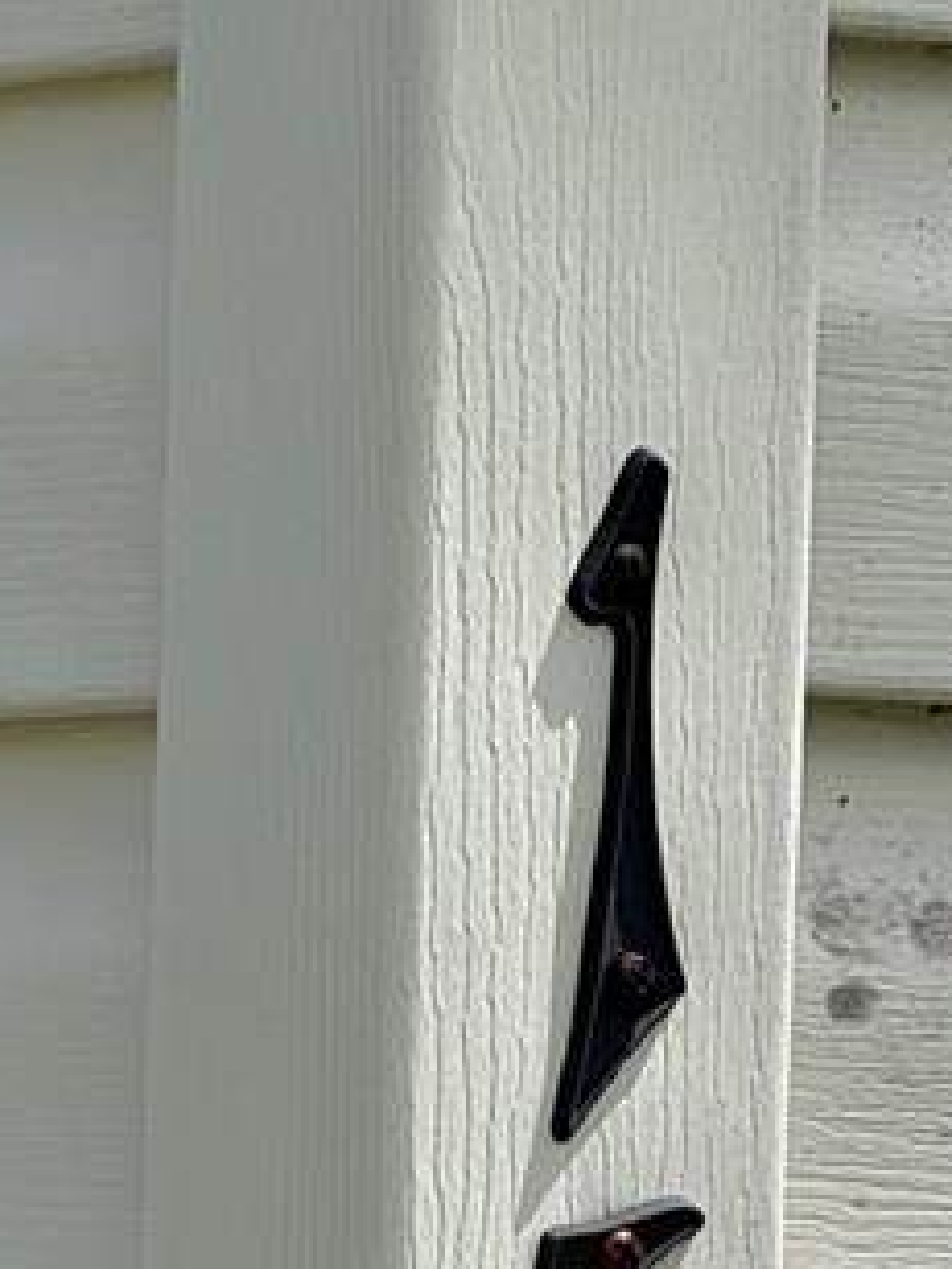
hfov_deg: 3.2
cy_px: 1730
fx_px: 17161
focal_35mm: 468
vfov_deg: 4.2
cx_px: 165
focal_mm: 15.66
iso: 50
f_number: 2.8
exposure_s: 1/2611
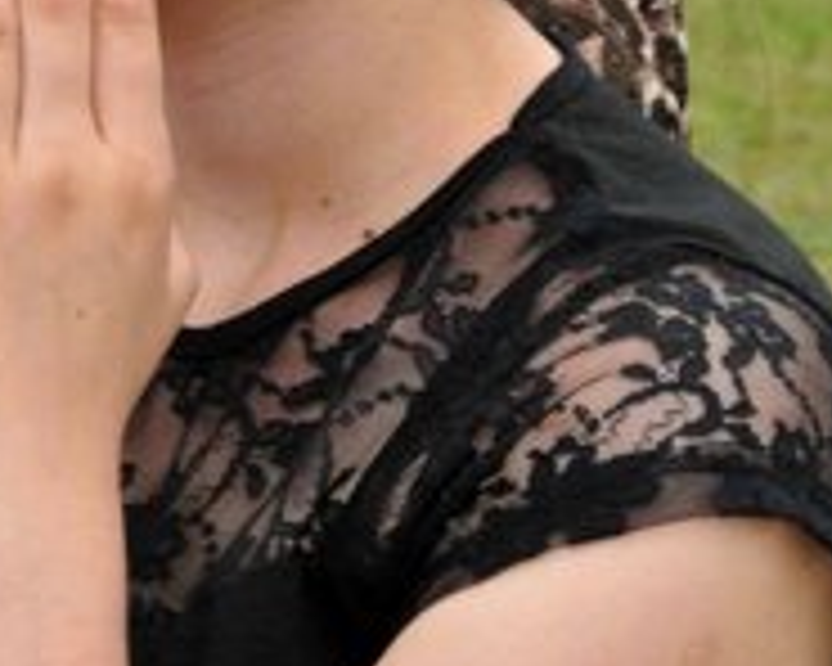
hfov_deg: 4.0
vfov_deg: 3.2
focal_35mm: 485
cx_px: -369
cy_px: -216
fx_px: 11943
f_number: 20
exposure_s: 1/125
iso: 800
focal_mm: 98
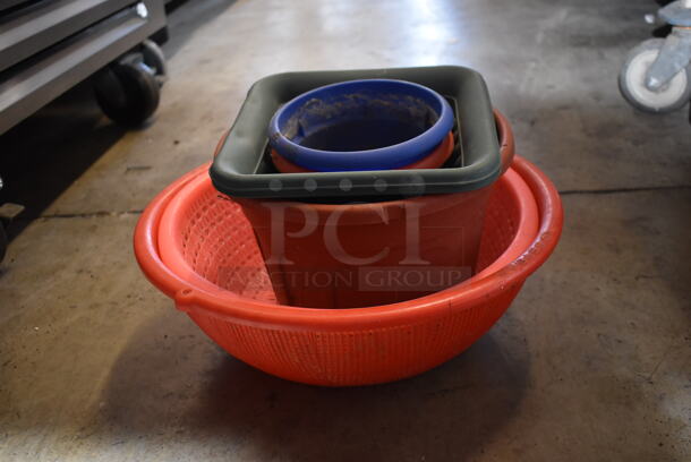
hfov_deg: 51.2
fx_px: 720
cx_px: 346
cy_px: 231
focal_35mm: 38
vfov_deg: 35.6
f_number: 4
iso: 1600
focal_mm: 25
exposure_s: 1/60
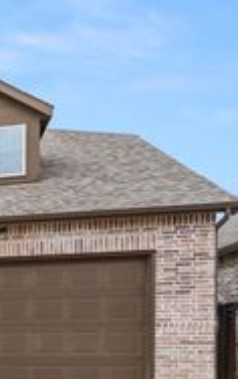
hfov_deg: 19.5
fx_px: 476
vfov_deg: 42.0
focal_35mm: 46
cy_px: 289
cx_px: -208
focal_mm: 17
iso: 400
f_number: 10
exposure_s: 1/100
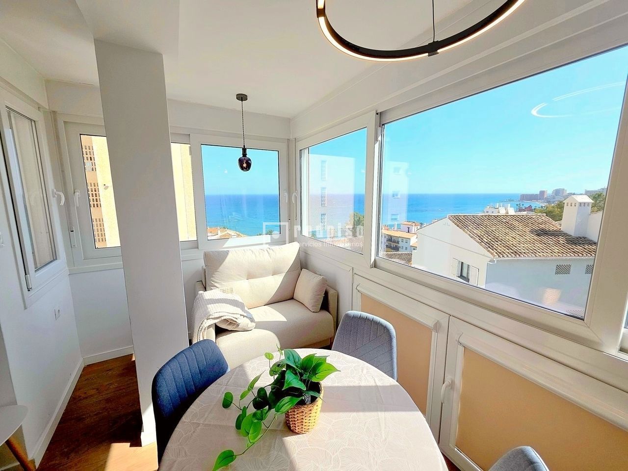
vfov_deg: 89.9
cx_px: 314
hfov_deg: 106.2
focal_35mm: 13
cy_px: 236
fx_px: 236
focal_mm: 2.2
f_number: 1.9
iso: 20
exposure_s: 1/476
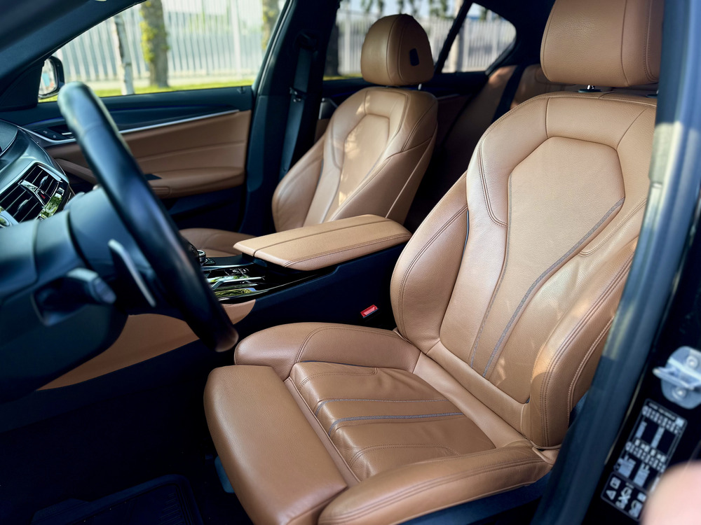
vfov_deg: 56.8
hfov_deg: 71.6
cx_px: 350
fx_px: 486
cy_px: 262
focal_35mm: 24
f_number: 1.78
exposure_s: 1/219
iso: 64
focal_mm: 6.86
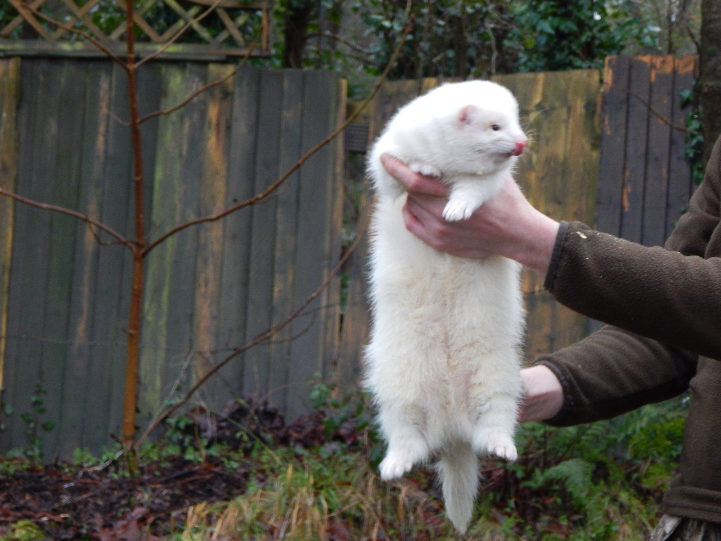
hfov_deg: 23.0
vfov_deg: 17.4
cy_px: 270
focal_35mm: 85
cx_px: 360
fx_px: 1770
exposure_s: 1/125
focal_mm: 15.3
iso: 400
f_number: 4.3
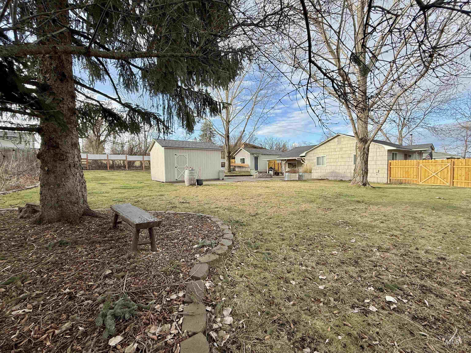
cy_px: 176
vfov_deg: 85.7
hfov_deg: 102.1
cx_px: 236
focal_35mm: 14
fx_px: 190
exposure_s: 1/527
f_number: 2.2
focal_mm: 2.22
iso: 50
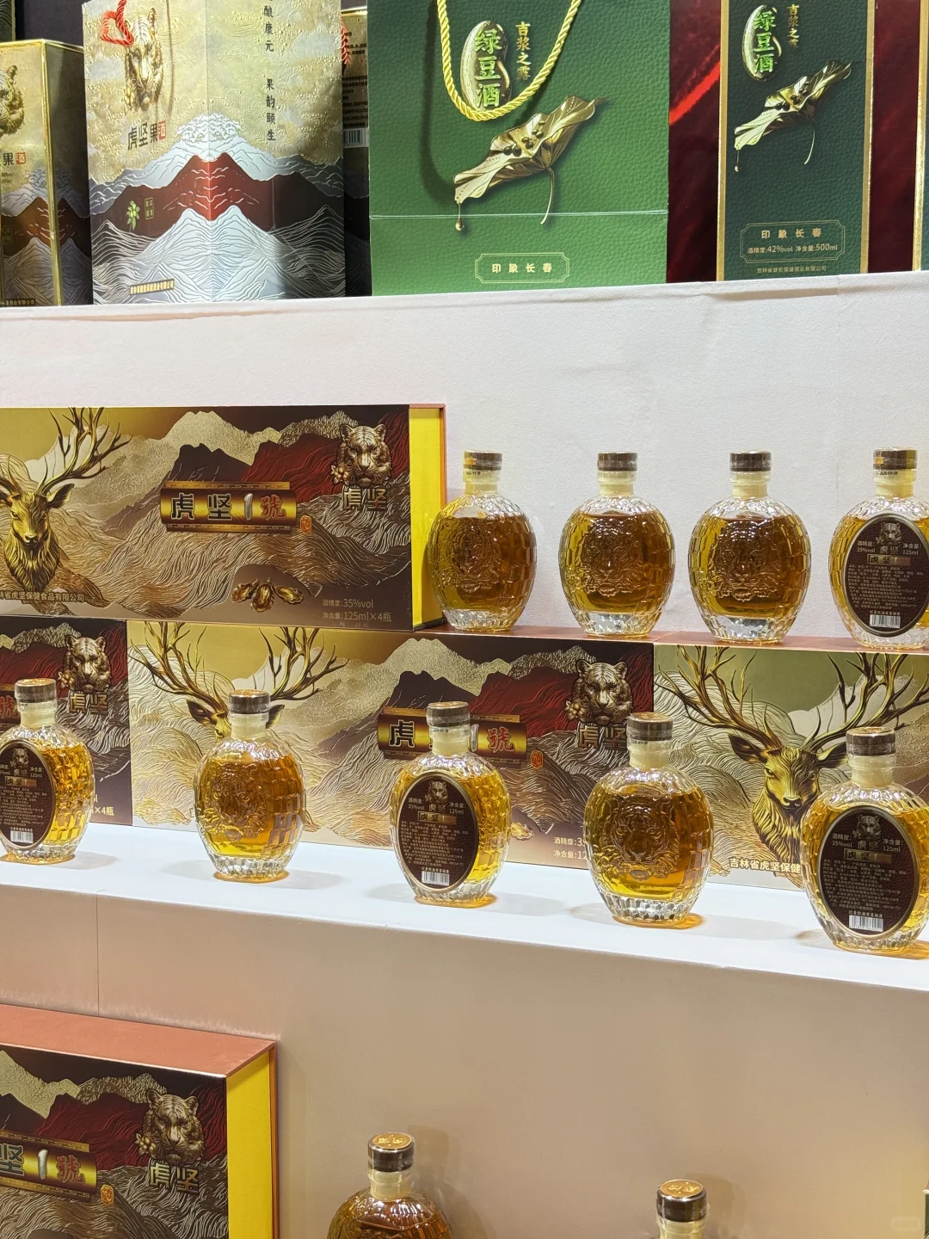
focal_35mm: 48
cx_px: 464
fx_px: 1718
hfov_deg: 30.3
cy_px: 620
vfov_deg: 39.7
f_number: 1.78
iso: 64
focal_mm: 6.76
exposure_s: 1/50
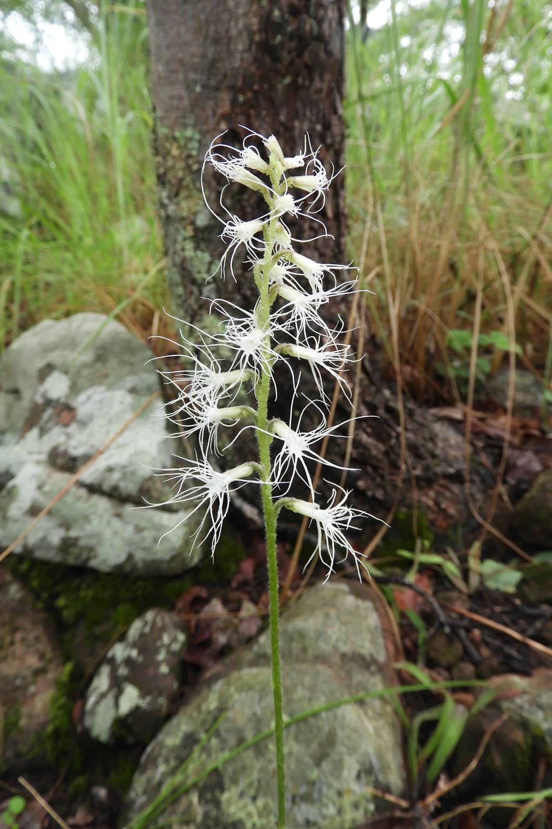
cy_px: 414
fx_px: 575
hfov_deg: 51.2
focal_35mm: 25
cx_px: 292
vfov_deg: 71.5
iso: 100
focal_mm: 4.3
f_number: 3.3
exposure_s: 1/160
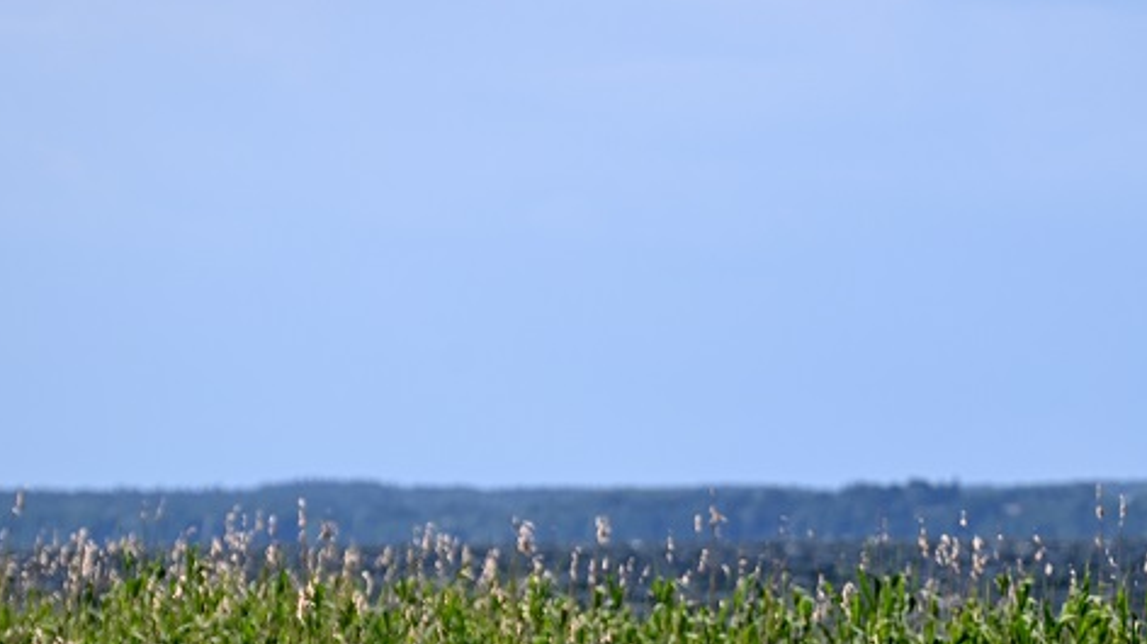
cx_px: 804
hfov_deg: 5.1
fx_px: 12829
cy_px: 668
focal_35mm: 422
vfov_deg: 2.9
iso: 180
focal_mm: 200
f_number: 5.6
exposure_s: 1/1000
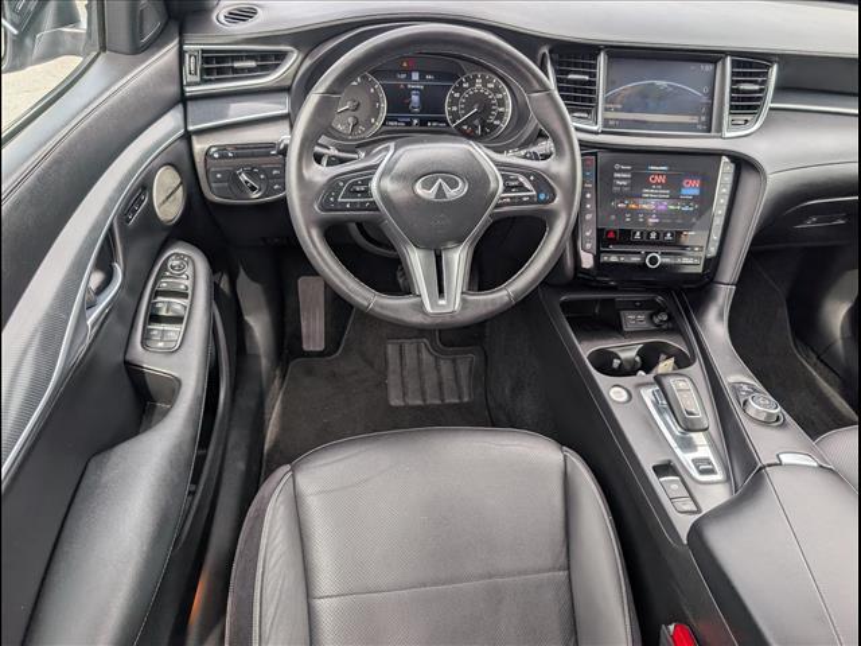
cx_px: 430
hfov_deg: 71.6
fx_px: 597
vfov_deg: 56.8
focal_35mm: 24
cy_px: 323
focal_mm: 6.9
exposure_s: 1/1000
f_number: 1.68
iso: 23
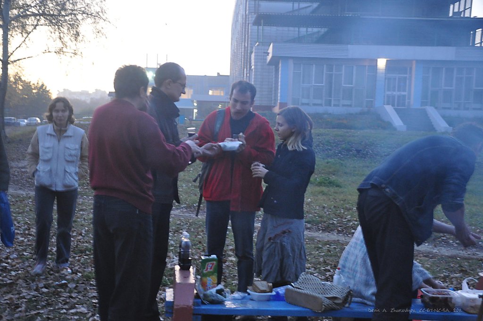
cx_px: 242
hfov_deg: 37.9
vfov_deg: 25.7
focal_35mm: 52
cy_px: 160
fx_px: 703
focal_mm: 35
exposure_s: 1/6
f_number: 4.5
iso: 1600
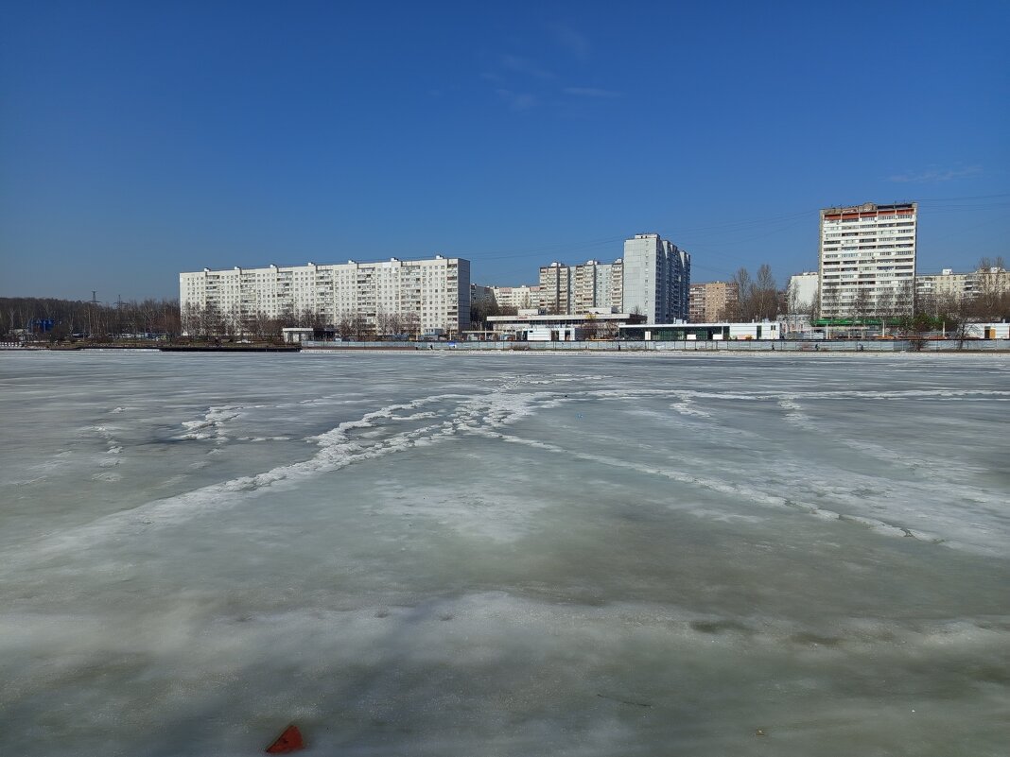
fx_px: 700
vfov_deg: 56.8
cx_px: 505
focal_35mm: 24
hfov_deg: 71.6
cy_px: 378
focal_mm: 5.24
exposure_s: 1/1934
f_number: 1.7
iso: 50
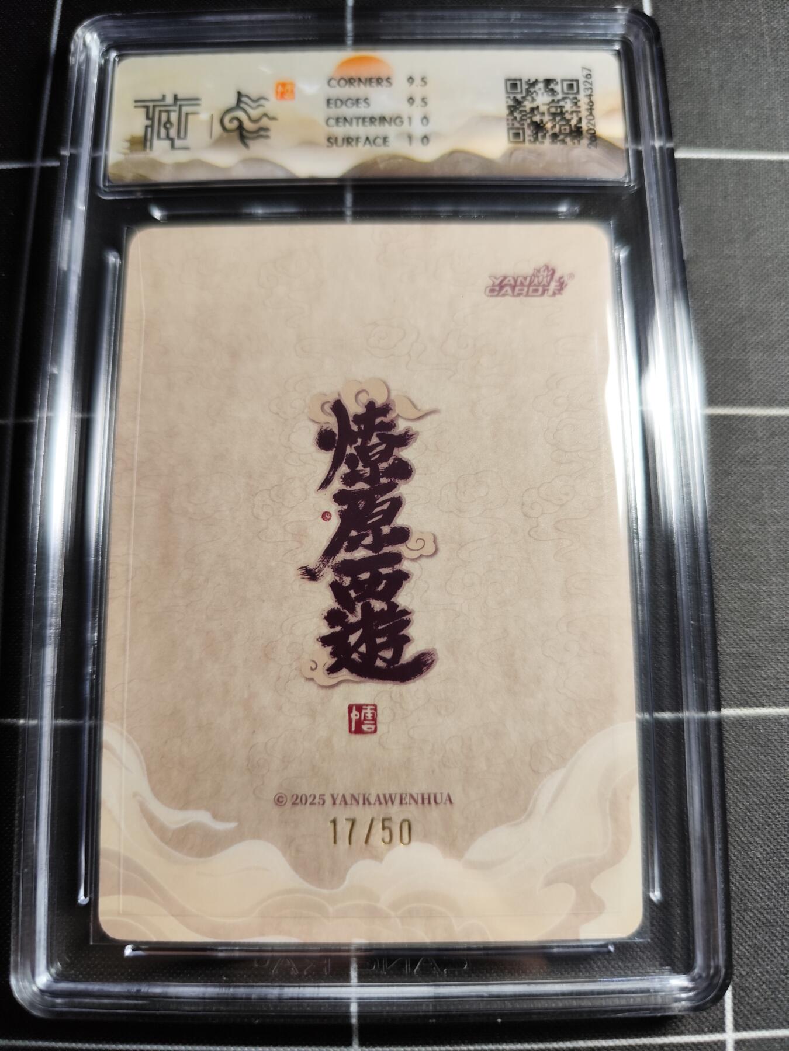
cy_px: 526
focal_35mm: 23
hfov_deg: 58.9
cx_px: 394
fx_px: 699
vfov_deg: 73.9
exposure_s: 1/100
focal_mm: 6.14
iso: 250
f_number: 1.65
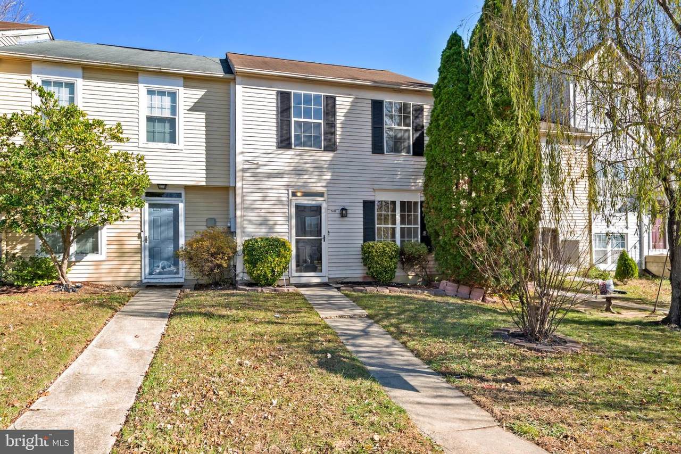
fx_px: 340
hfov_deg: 90.0
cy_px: 227
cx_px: 340
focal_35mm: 18
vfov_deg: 67.4
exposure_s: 1/100
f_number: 7.1
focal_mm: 18
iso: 250
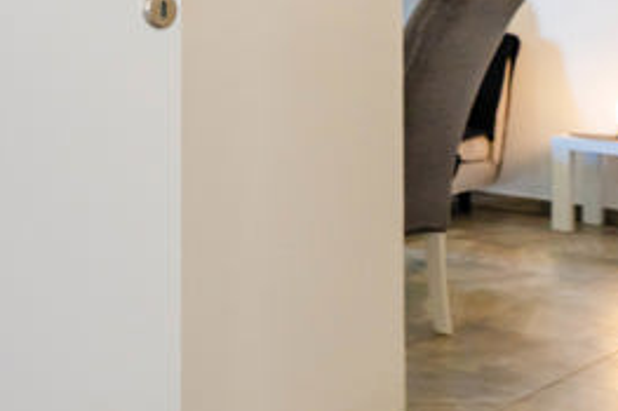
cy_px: -5
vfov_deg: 20.5
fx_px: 1098
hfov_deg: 18.6
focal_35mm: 64
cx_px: -644
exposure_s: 1/100
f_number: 7.1
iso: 800
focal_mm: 14
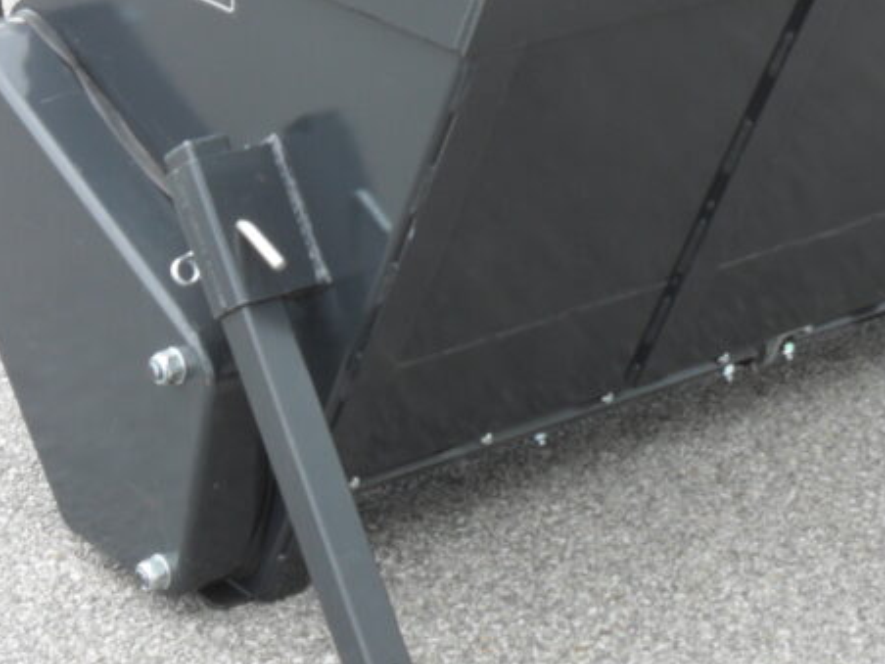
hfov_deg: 18.3
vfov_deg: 13.8
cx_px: 668
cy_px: 213
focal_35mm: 107
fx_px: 2736
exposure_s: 1/60
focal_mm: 11.2
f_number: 5.6
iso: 80
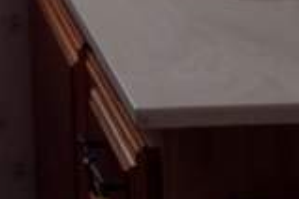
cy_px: -297
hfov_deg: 13.8
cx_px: -122
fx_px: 1171
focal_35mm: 141
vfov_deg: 8.7
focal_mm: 4.71
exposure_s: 1/60
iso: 119
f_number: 1.7
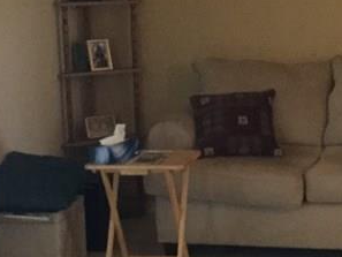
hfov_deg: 18.0
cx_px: 335
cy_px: 119
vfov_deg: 13.8
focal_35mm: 107
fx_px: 1058
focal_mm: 3.3
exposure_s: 1/15
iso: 250
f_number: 2.4
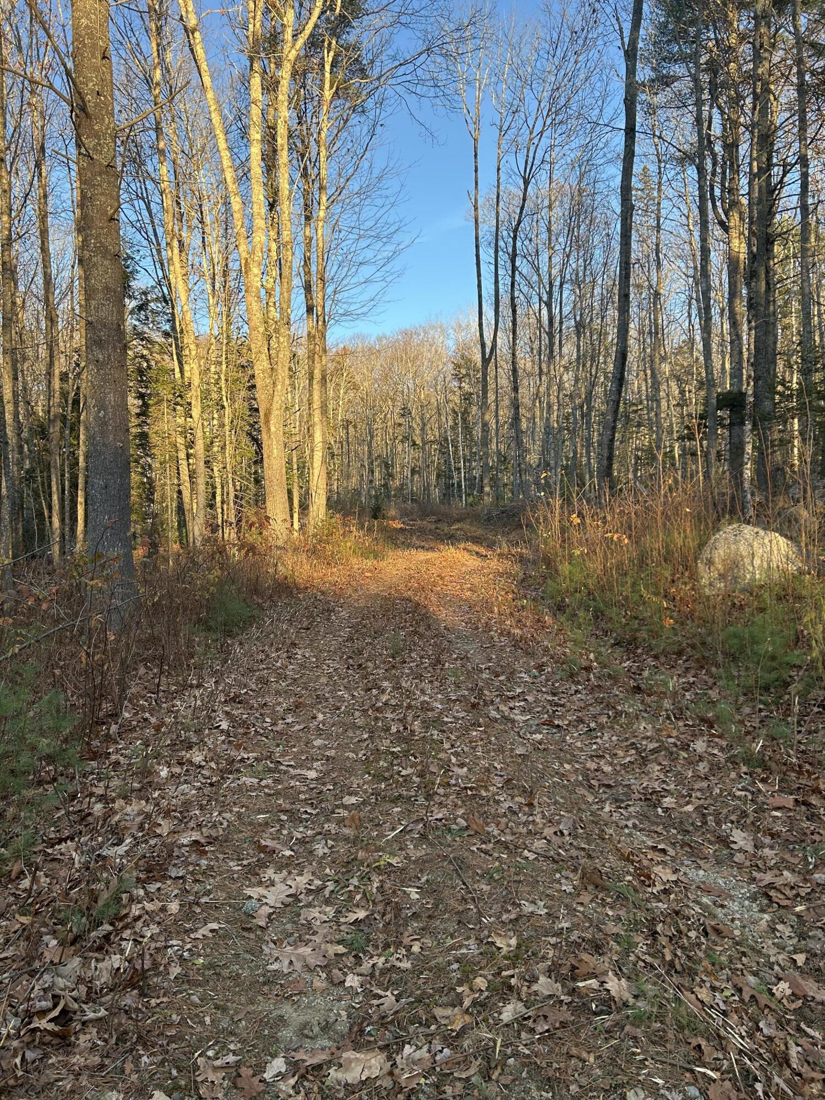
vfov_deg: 67.3
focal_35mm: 26
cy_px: 550
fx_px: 826
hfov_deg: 53.1
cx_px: 412
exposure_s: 1/509
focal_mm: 5.7
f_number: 1.5
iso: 50
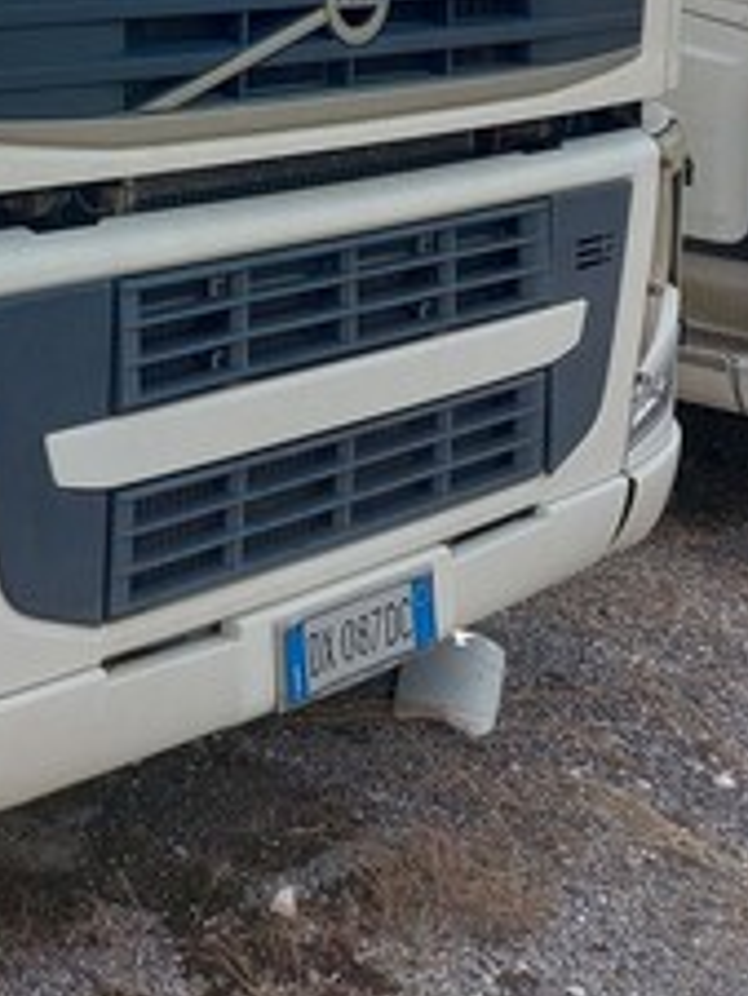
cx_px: -168
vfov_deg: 26.3
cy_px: -252
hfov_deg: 21.2
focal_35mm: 64
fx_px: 1842
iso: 32
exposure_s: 1/1402
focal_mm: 5.23
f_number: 1.8
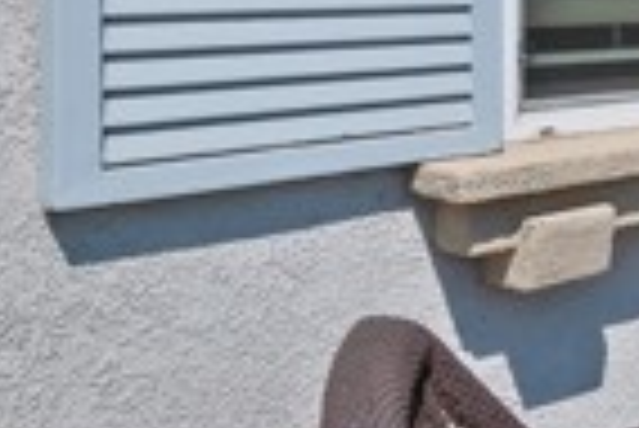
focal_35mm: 63
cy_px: -63
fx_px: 1119
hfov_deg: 20.3
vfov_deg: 20.4
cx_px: 1206
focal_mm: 14
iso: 500
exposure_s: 1/320
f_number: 18
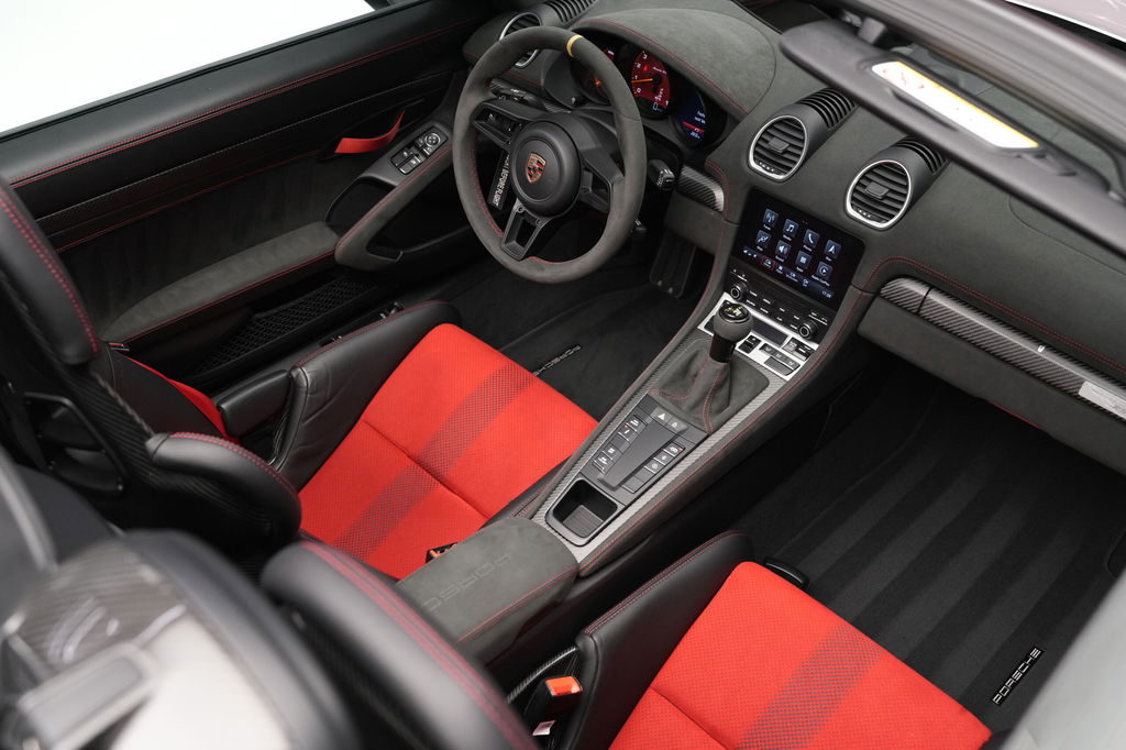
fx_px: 1094
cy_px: 375
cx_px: 563
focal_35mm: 35
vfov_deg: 37.8
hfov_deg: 54.4
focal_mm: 35
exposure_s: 1/40
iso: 2500
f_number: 4
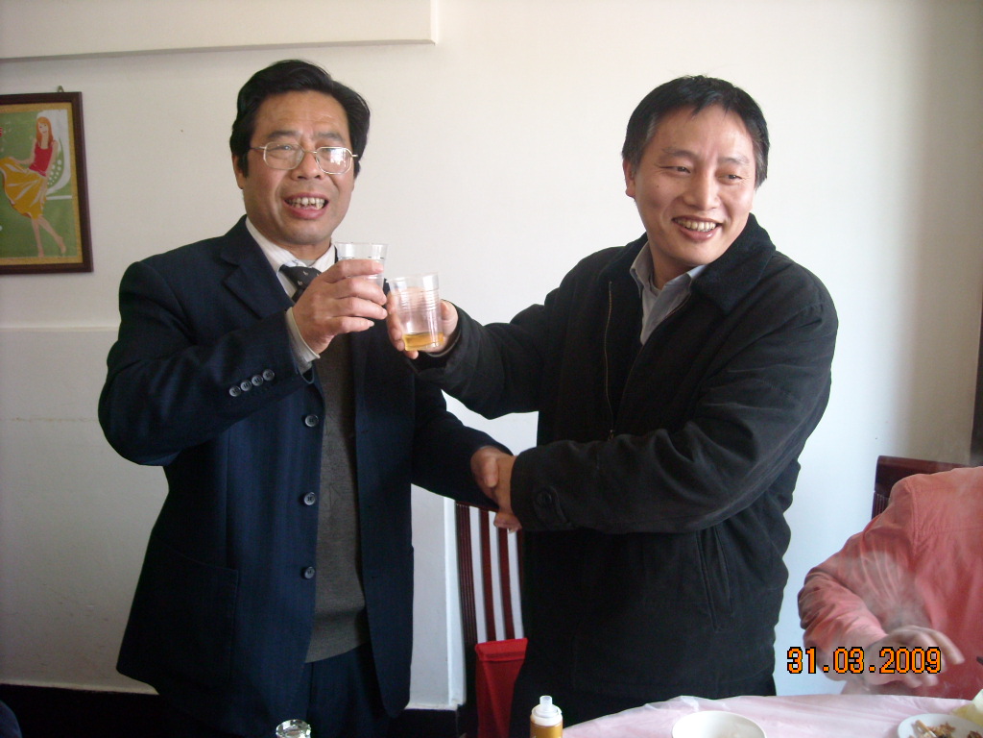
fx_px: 994
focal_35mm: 35
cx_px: 492
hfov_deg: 52.6
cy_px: 369
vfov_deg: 40.7
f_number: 2.8
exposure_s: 1/60
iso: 248
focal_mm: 5.7
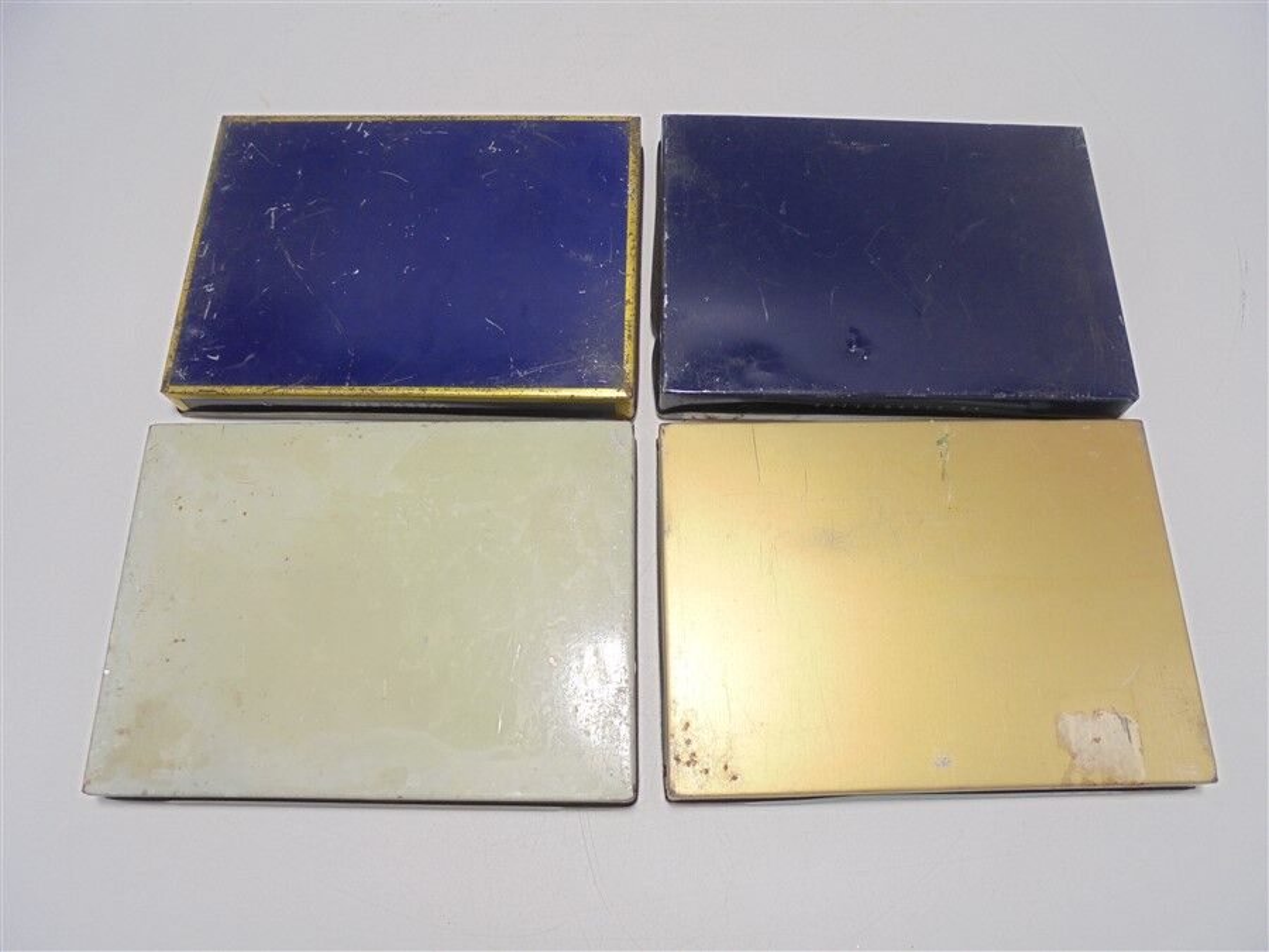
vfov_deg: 53.1
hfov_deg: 67.3
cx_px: 634
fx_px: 953
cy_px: 476
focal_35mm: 26
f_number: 3.5
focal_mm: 4.6
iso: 100
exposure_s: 1/80
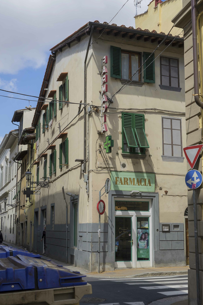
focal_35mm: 50
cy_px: 152
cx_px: 102
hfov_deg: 27.0
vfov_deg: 39.6
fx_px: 423
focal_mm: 50
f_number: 8
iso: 400
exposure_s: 1/500
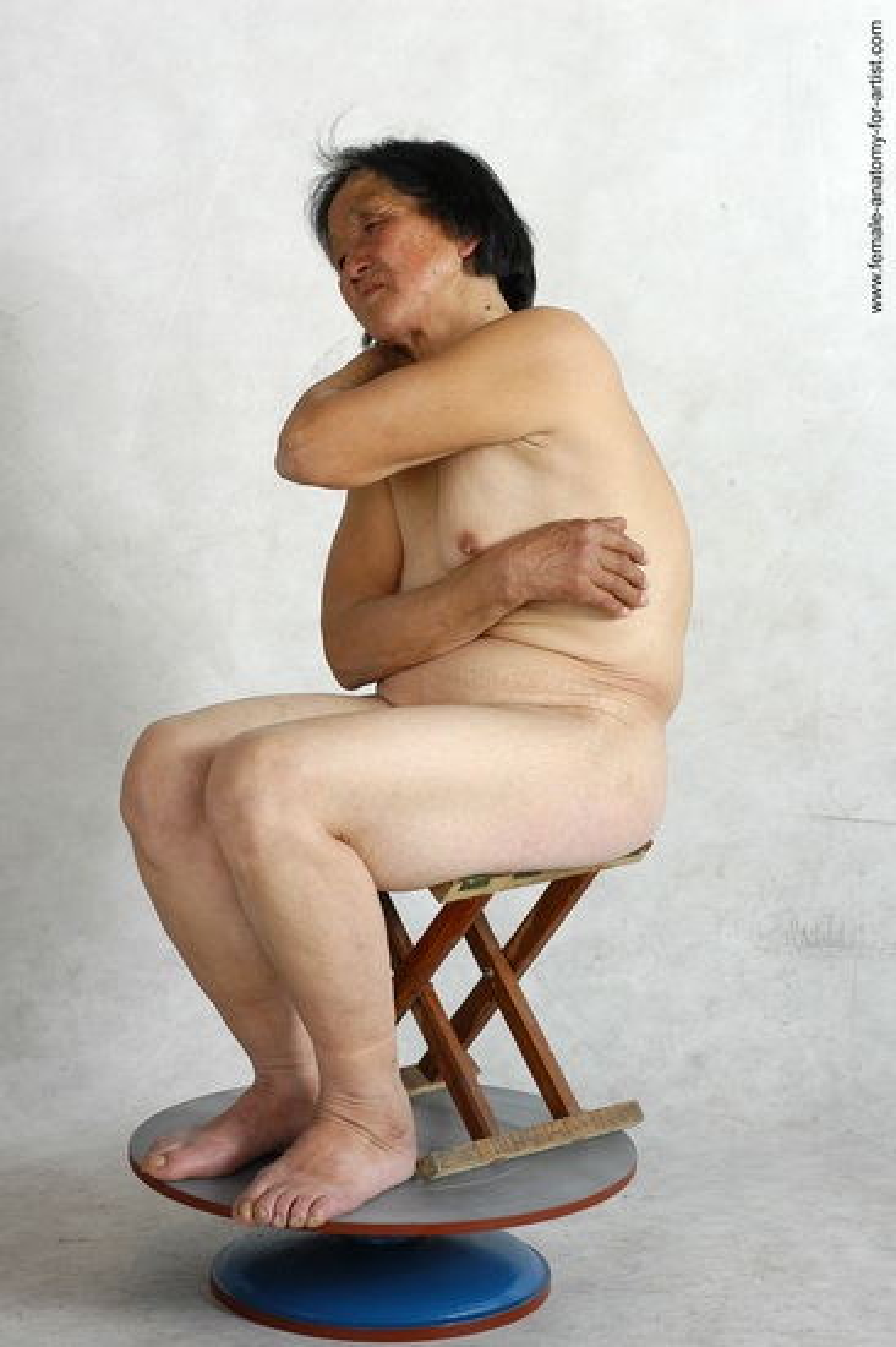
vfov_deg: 27.0
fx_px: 2803
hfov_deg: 18.2
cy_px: 674
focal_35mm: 75
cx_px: 448
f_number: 8
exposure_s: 1/125
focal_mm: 50
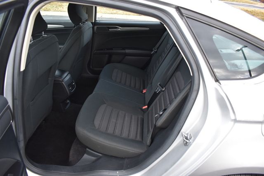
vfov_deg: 48.0
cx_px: 132
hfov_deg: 67.4
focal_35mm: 27
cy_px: 88
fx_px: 198
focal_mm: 18
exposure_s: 1/250
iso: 400
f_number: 4.5
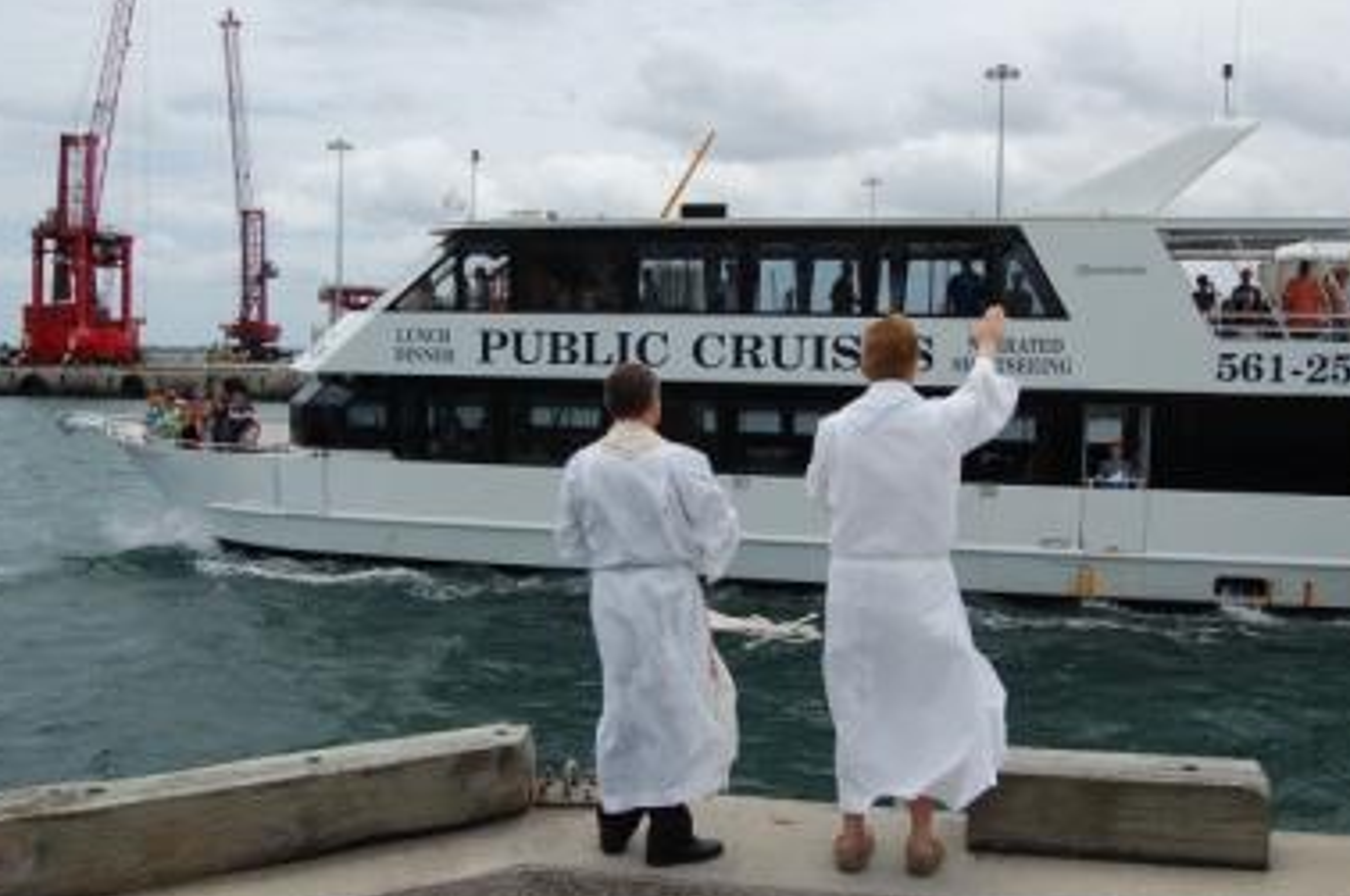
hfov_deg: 58.7
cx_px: 718
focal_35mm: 32
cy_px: 396
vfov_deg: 40.9
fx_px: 1198
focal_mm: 18
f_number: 11
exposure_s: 1/500
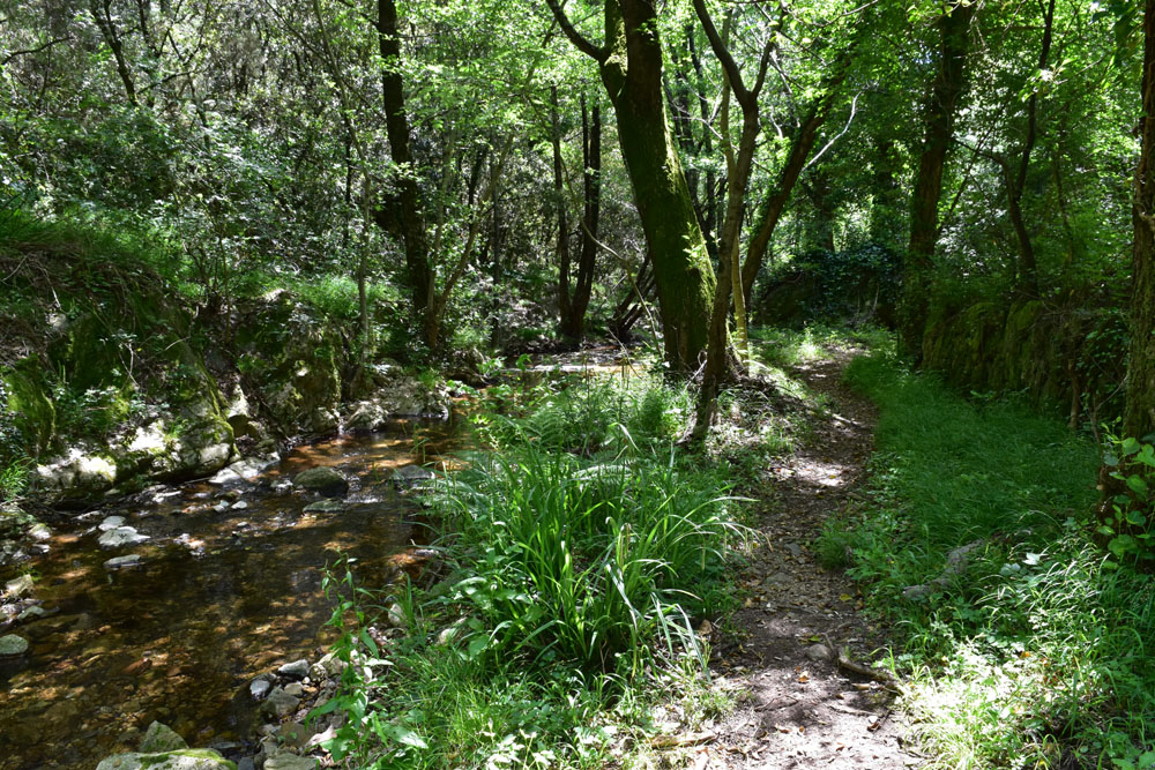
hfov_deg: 67.4
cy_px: 385
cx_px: 578
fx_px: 866
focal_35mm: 27
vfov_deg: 47.9
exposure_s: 1/30
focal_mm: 18
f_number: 13
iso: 400
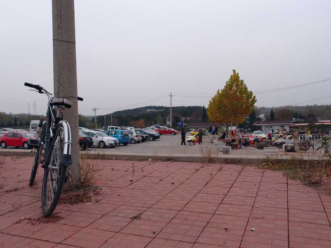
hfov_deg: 56.8
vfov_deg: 44.2
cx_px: 166
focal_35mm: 32
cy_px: 124
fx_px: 306
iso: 100
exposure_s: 1/400
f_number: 3.2
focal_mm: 6.87
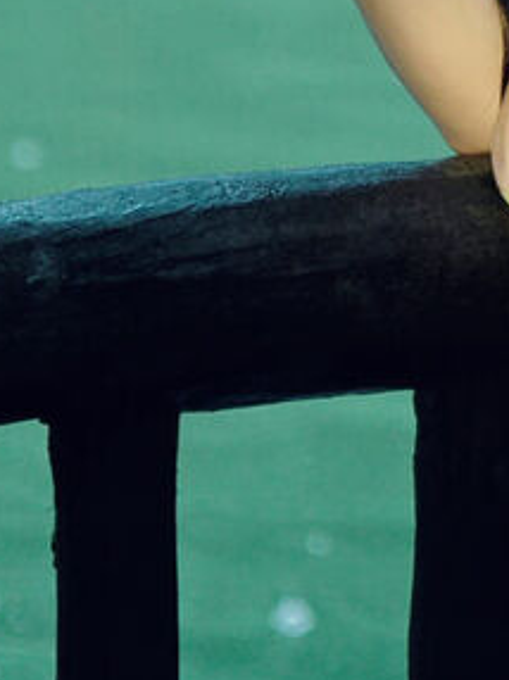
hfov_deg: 4.0
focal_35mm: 371
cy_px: 43
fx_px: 7285
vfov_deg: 5.3
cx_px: 968
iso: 800
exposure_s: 1/160
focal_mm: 70
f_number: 2.8
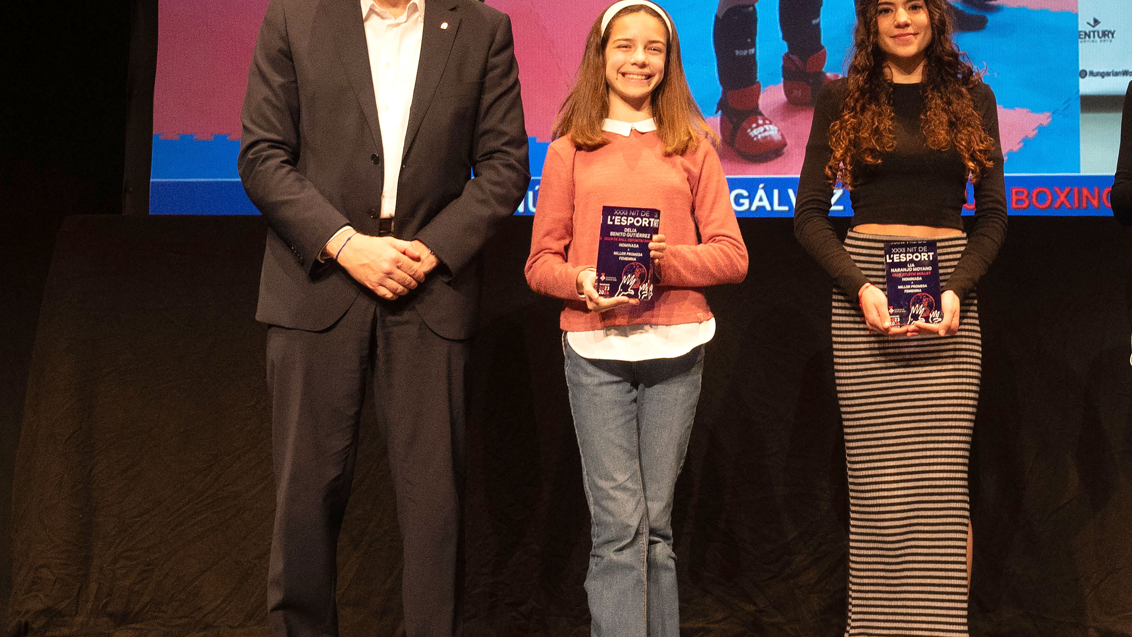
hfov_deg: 35.7
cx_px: 857
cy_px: 126
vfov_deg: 20.8
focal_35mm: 57
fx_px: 1711
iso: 3200
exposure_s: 1/100
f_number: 5.6
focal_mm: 28.5
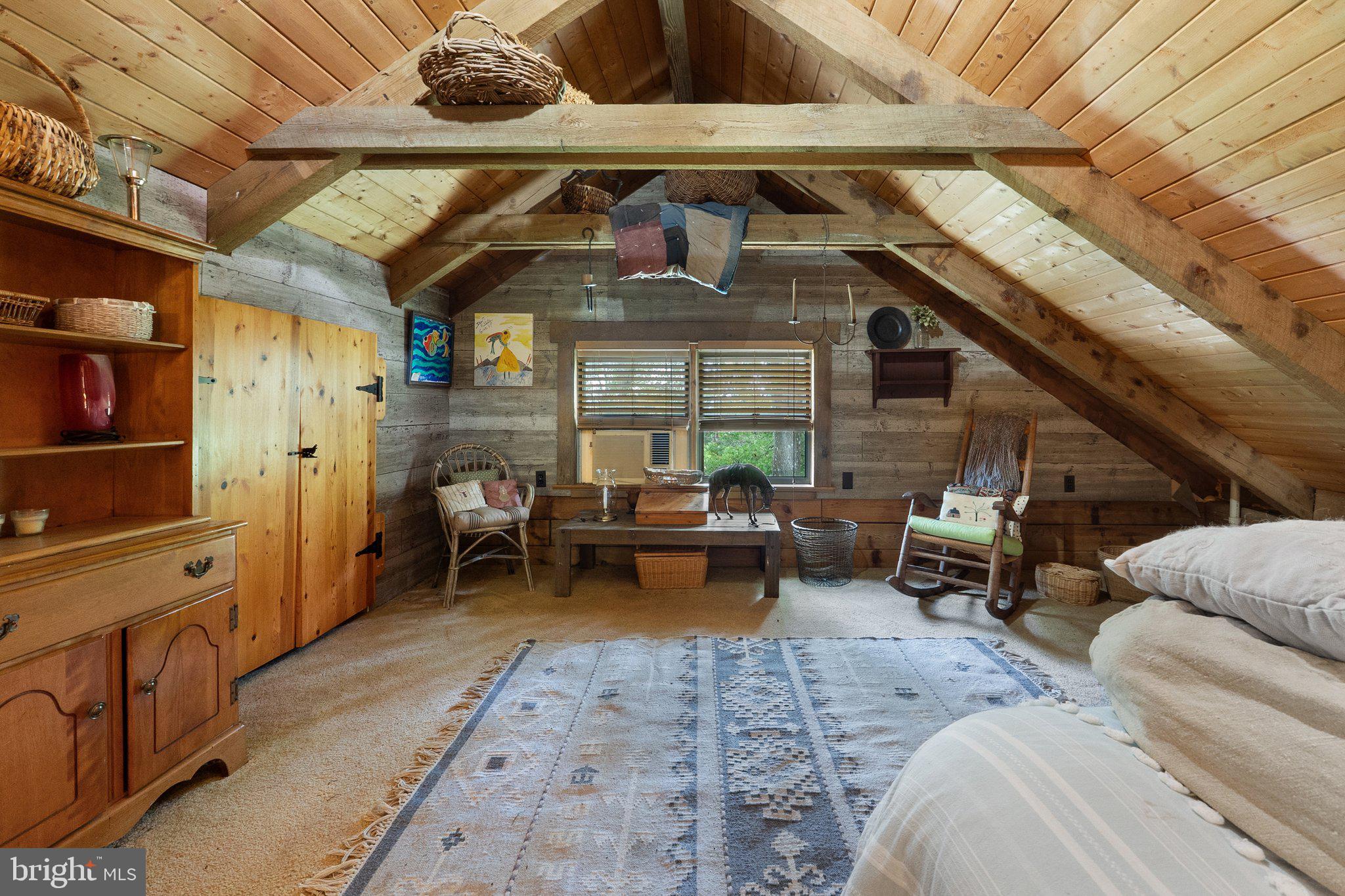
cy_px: 448
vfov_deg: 77.3
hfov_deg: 100.4
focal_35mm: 15
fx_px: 560
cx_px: 672
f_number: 8
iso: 800
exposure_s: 1.6
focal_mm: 10
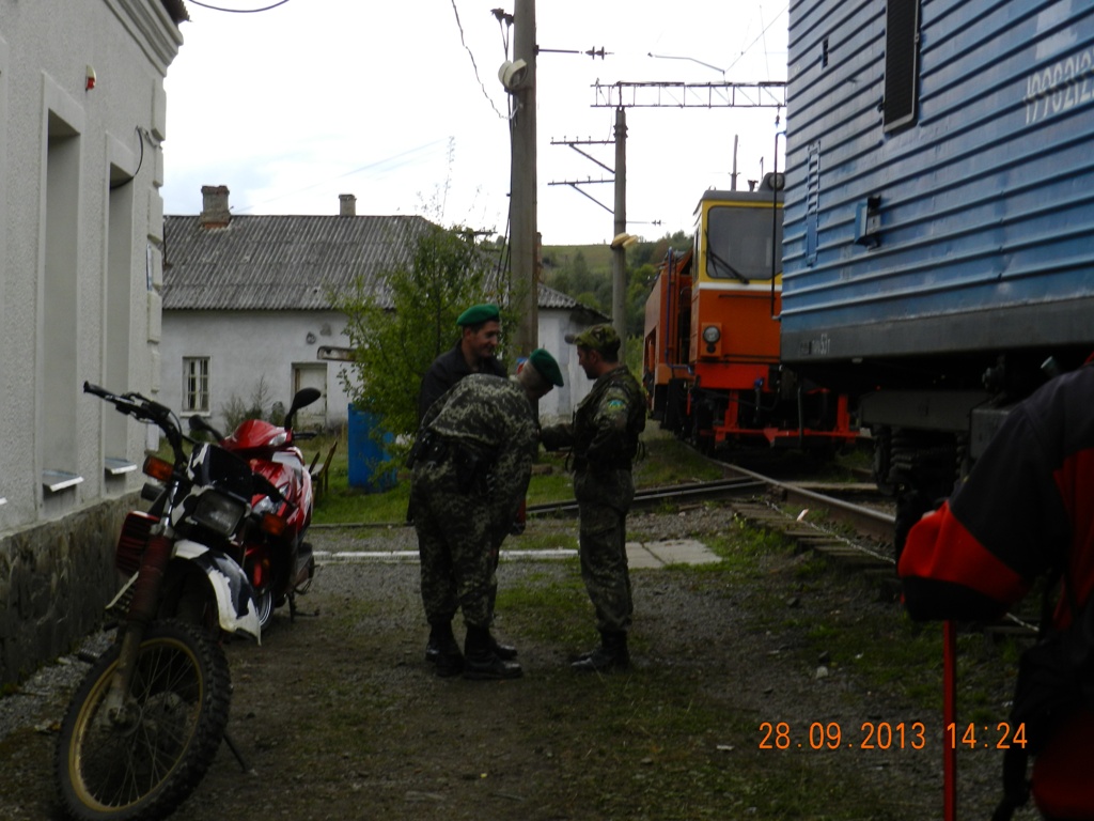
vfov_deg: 21.6
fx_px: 2149
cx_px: 547
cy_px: 410
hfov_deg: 28.6
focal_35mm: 68
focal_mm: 12.1
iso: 160
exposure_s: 1/250
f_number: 4.7
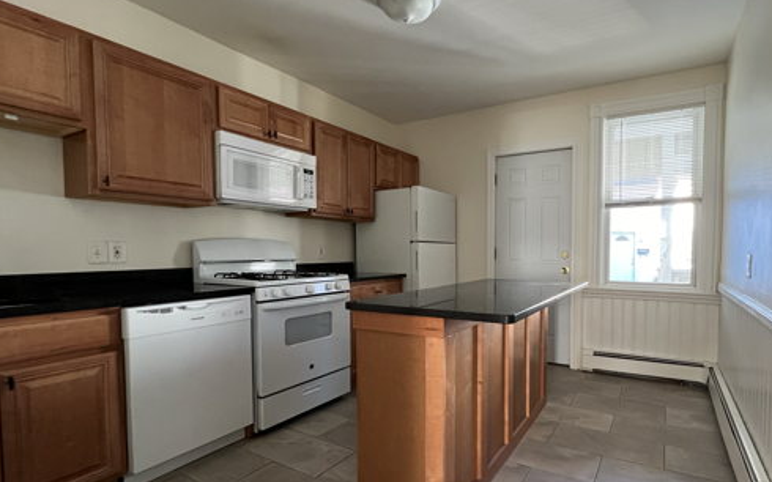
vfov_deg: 64.8
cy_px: 269
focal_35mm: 18
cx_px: 454
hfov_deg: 90.2
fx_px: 379
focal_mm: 1.57
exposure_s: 1/60
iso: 320
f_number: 1.8
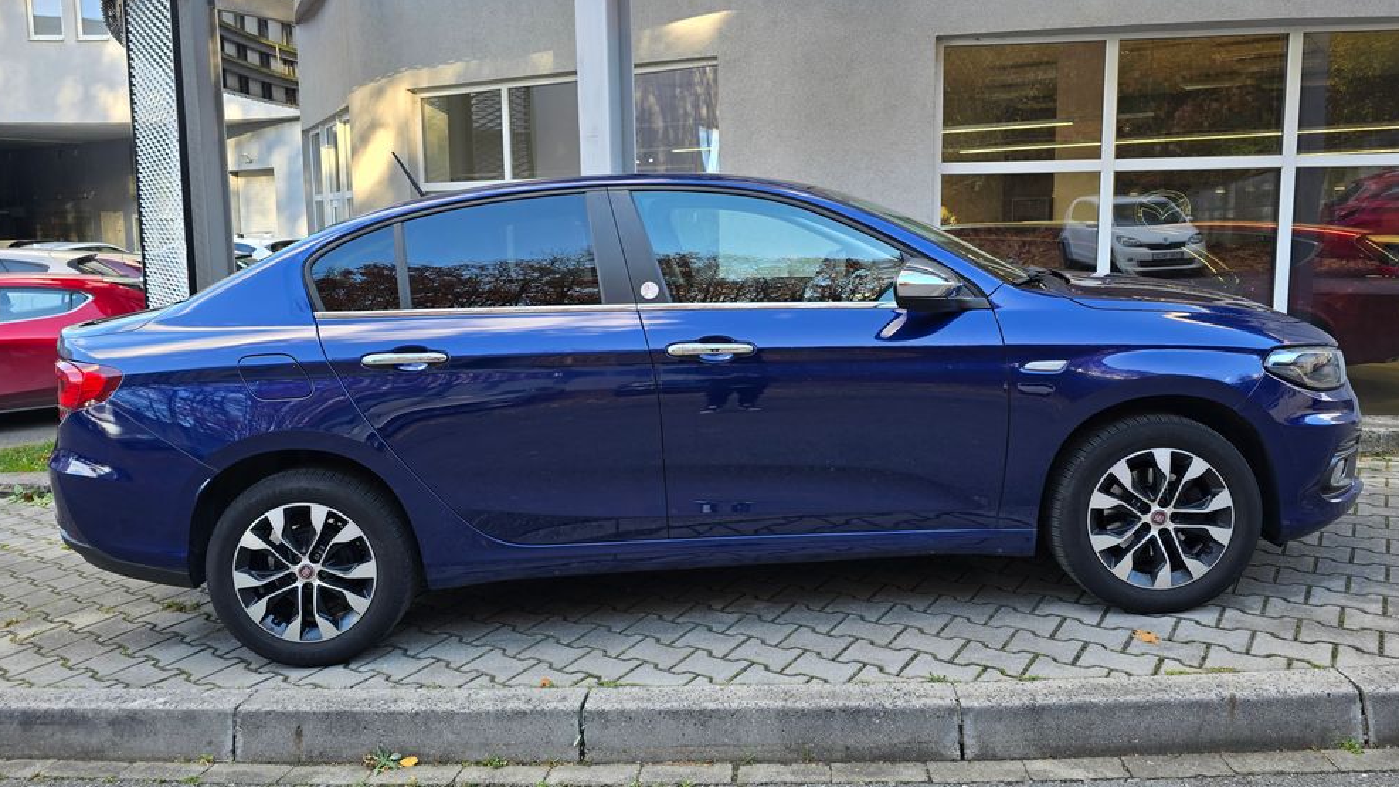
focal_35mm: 26
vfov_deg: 44.2
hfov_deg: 71.9
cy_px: 335
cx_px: 712
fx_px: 964
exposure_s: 1/180
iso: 50
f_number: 1.7
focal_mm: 6.3
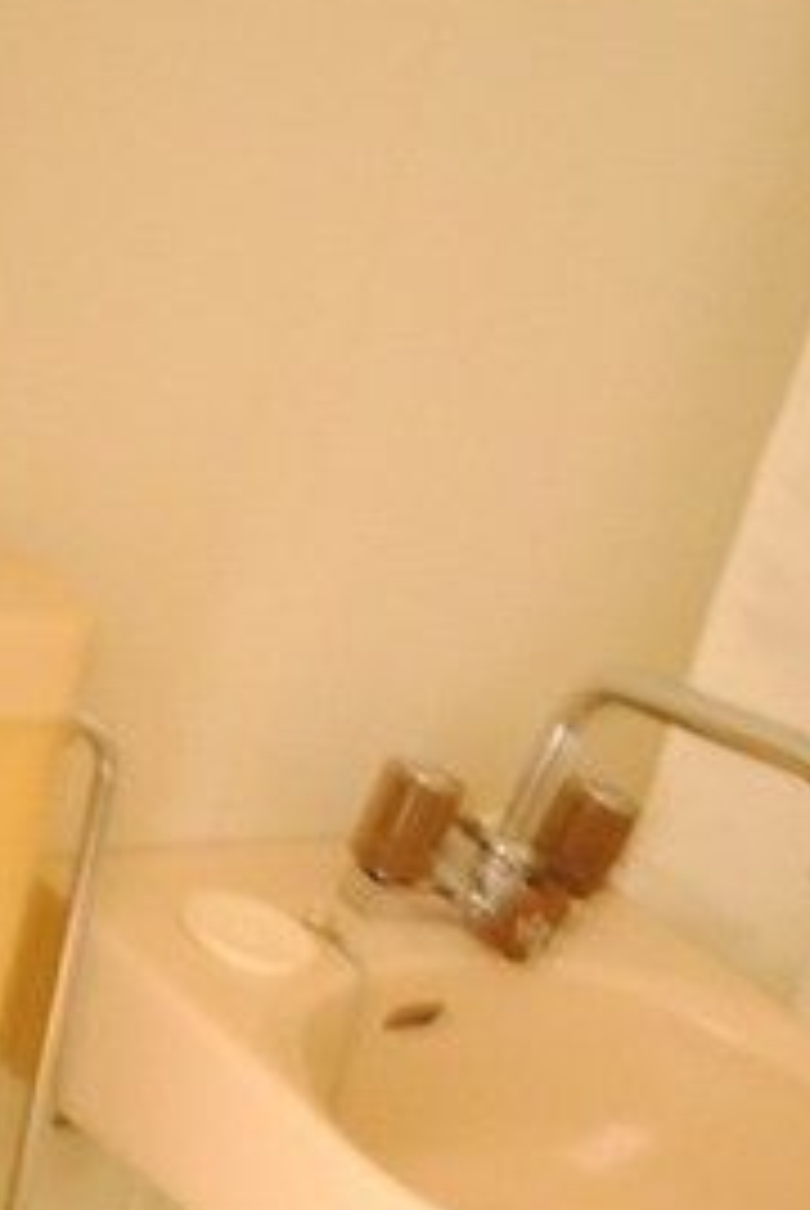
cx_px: -18
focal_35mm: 50
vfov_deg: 33.7
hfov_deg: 25.6
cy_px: 1372
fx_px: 1683
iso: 1600
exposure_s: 1
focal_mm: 14
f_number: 5.3
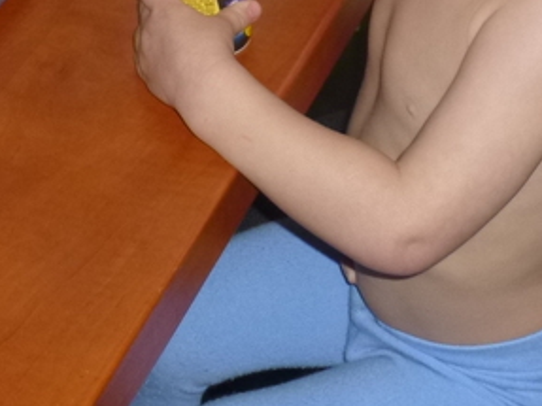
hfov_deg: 14.7
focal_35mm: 134
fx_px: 2097
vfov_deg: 10.8
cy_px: -96
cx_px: 346
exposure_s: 1/60
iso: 160
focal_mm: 8.6
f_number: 4
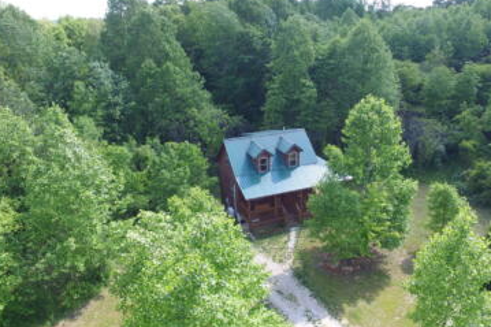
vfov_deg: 44.9
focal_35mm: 29
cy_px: 170
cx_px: 264
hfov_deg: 63.6
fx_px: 395
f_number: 2.8
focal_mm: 3.61
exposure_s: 1/196
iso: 100
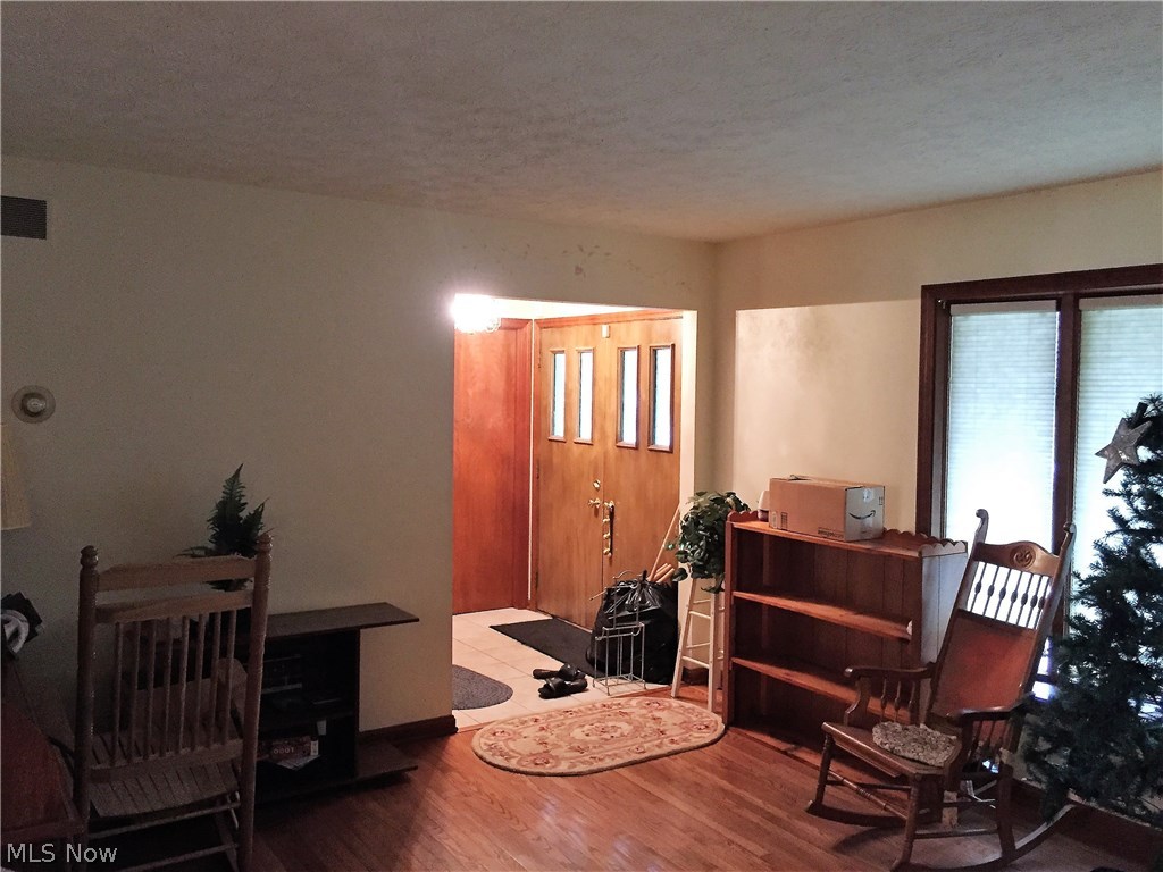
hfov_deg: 61.7
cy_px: 436
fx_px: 974
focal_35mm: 29
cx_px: 582
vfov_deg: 48.2
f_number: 2.2
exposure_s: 1/20
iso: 250
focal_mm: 4.15
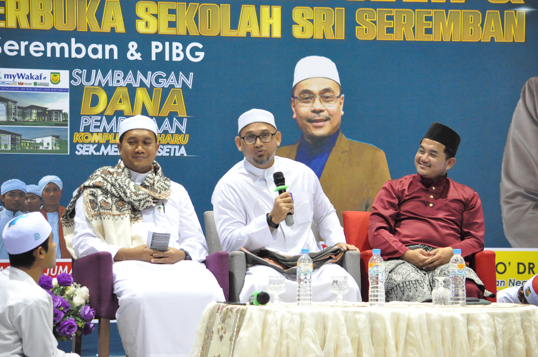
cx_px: 269
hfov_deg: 13.7
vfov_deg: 9.1
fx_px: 2239
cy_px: 178
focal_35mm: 150
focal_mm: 100
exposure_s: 1/50
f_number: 5
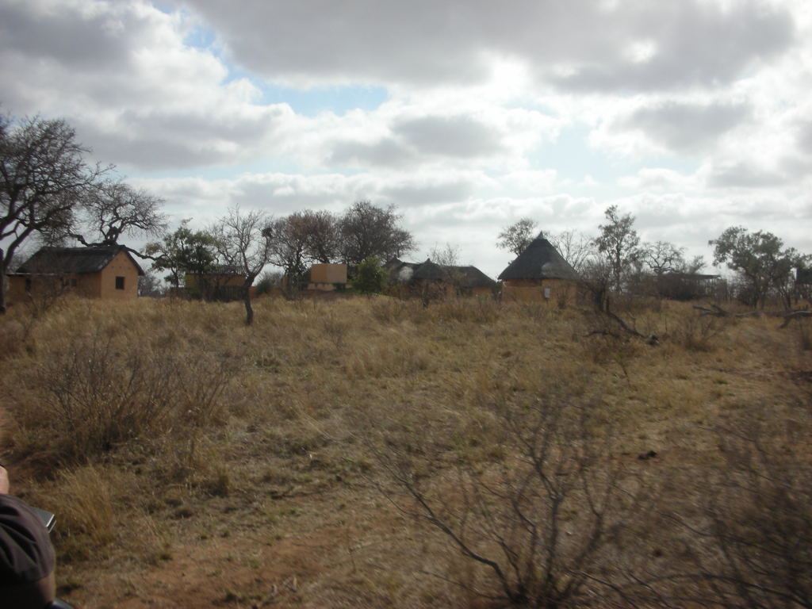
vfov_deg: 40.7
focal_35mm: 35
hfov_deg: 52.6
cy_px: 304
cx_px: 406
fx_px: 821
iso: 50
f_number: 8.5
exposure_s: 1/163
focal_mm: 5.8
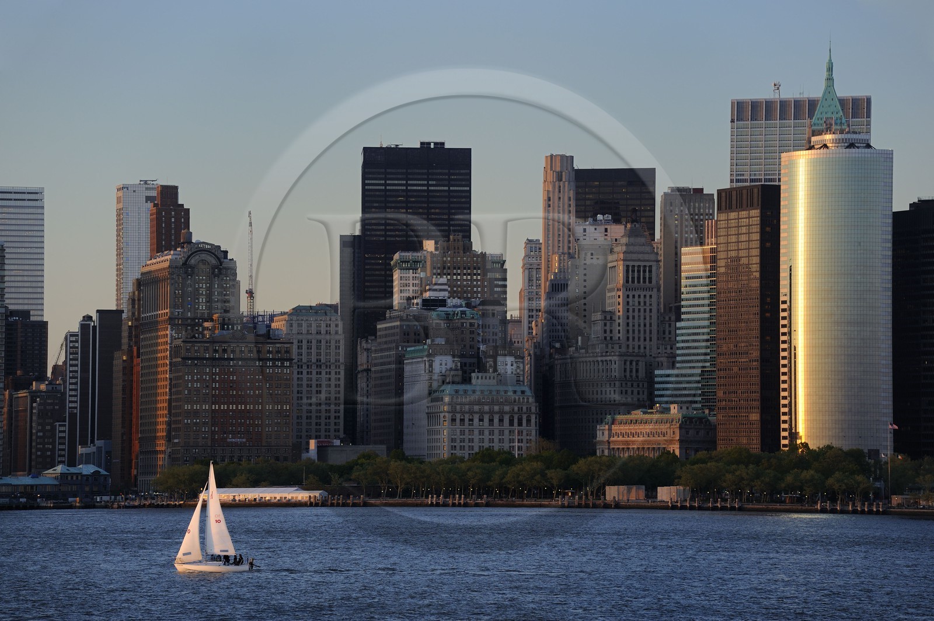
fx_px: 3629
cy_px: 310
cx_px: 467
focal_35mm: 140
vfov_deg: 9.8
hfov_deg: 14.7
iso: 400
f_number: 4
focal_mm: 140
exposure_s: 1/320
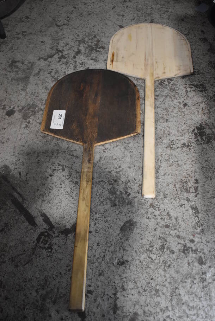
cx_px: 108
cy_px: 160
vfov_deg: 51.3
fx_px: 335
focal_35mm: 38
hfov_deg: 35.5
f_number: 4
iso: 2200
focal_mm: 25
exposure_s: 1/125
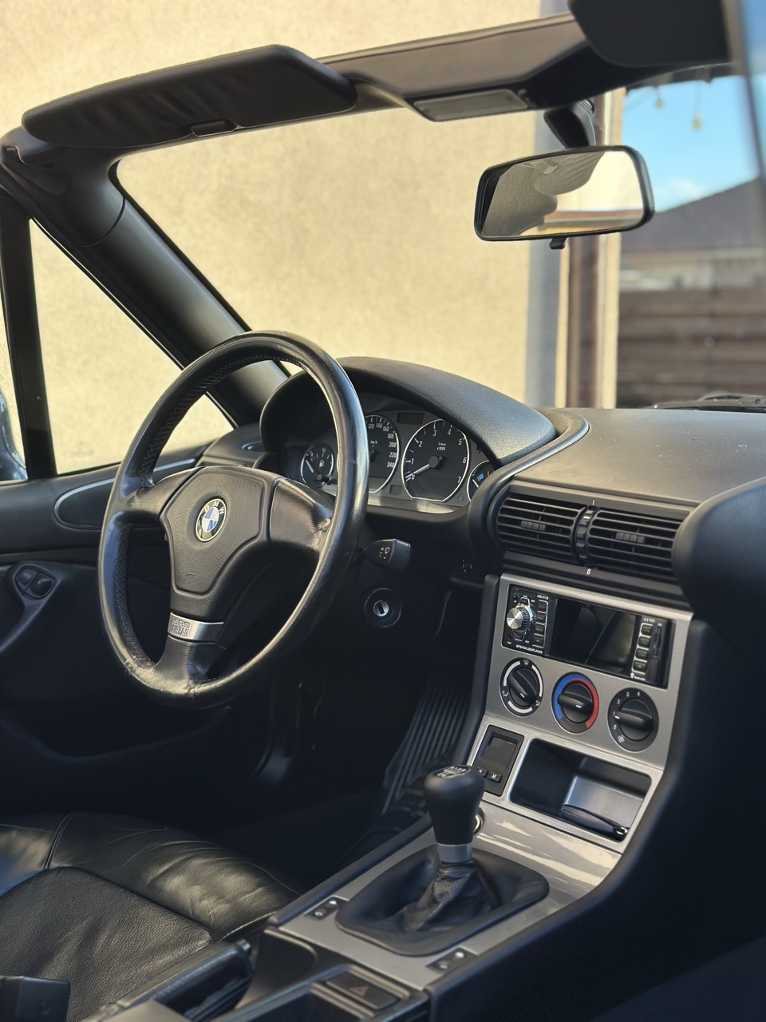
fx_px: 1416
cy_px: 511
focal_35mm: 48
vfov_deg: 39.7
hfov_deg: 30.3
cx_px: 383
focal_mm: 6.86
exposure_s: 1/627
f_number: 1.78
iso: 80
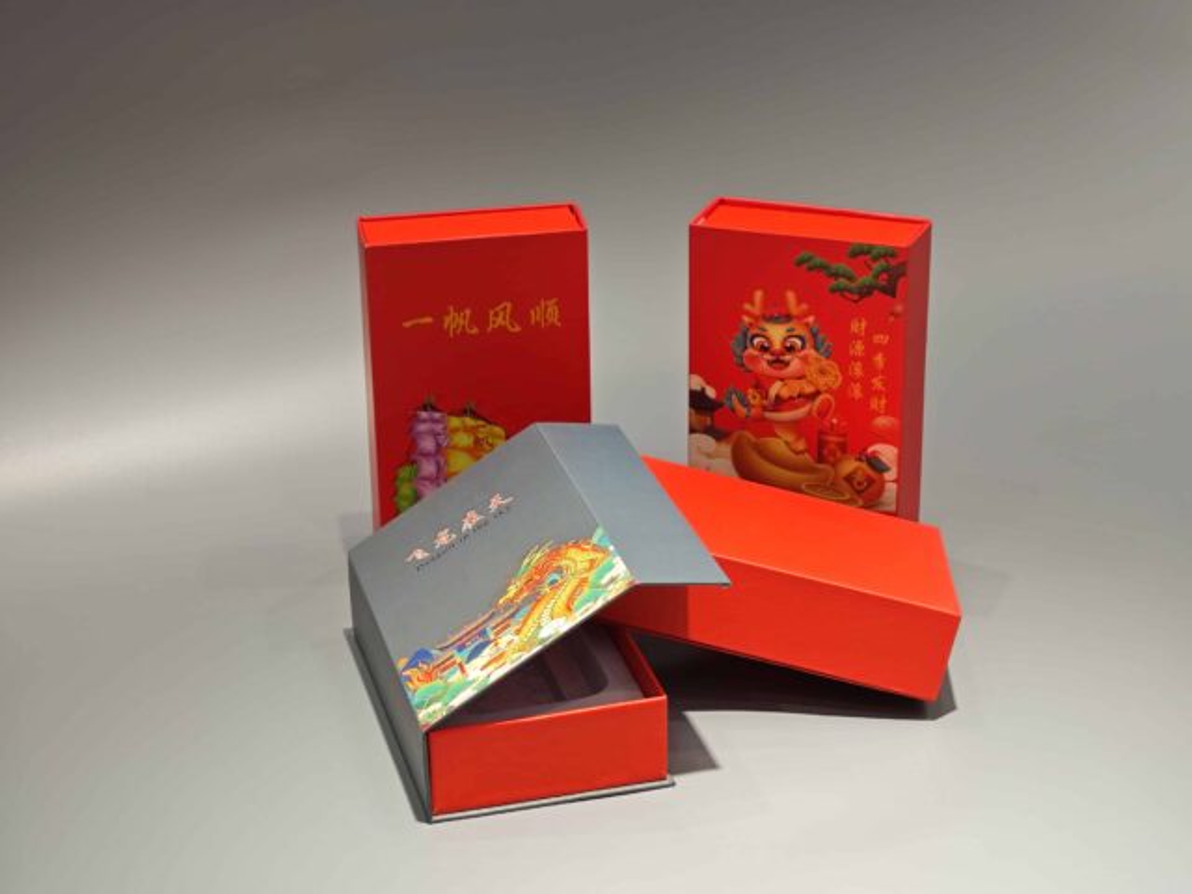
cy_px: 447
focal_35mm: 75
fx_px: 2583
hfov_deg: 26.0
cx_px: 596
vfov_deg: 19.6
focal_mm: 10.1
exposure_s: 1/100
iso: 200
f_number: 2
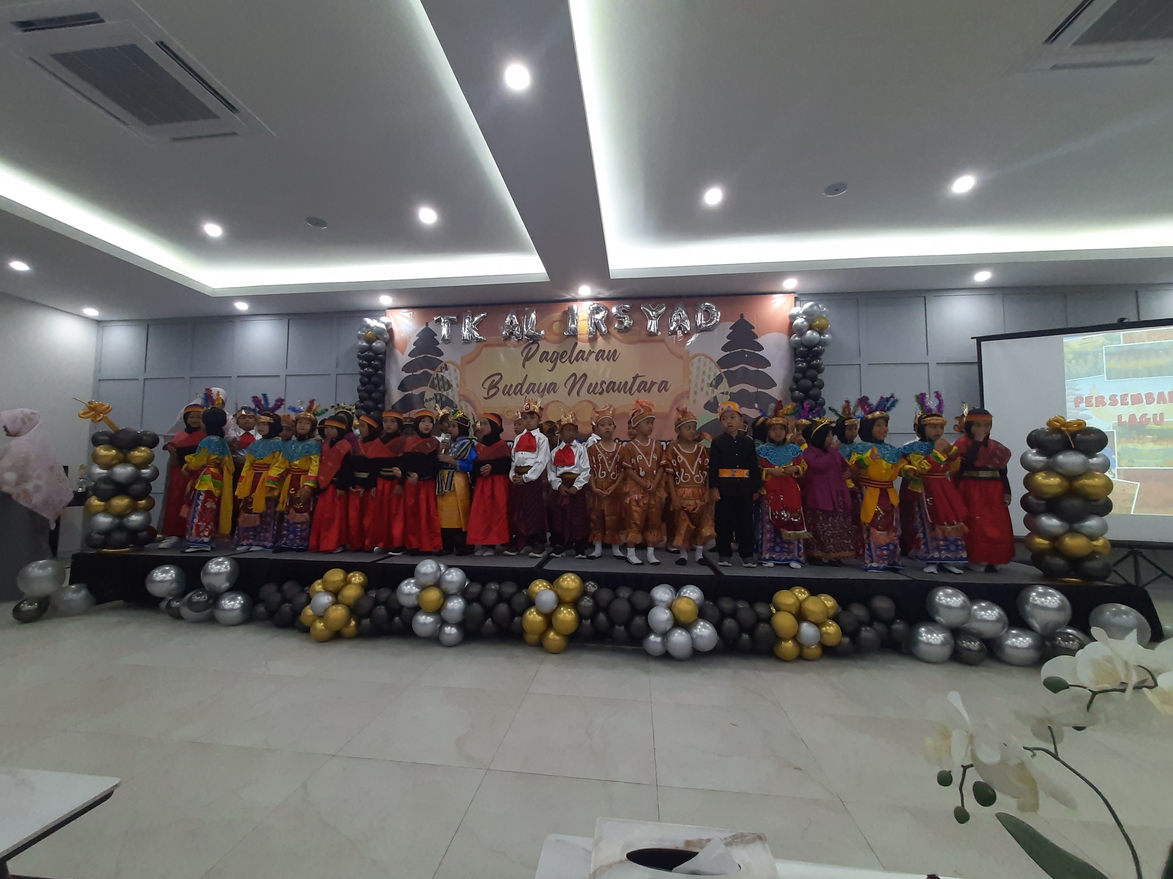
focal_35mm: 13
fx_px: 441
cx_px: 586
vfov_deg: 89.9
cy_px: 440
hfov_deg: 106.2
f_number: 2.2
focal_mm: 1.42
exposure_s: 1/50
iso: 160
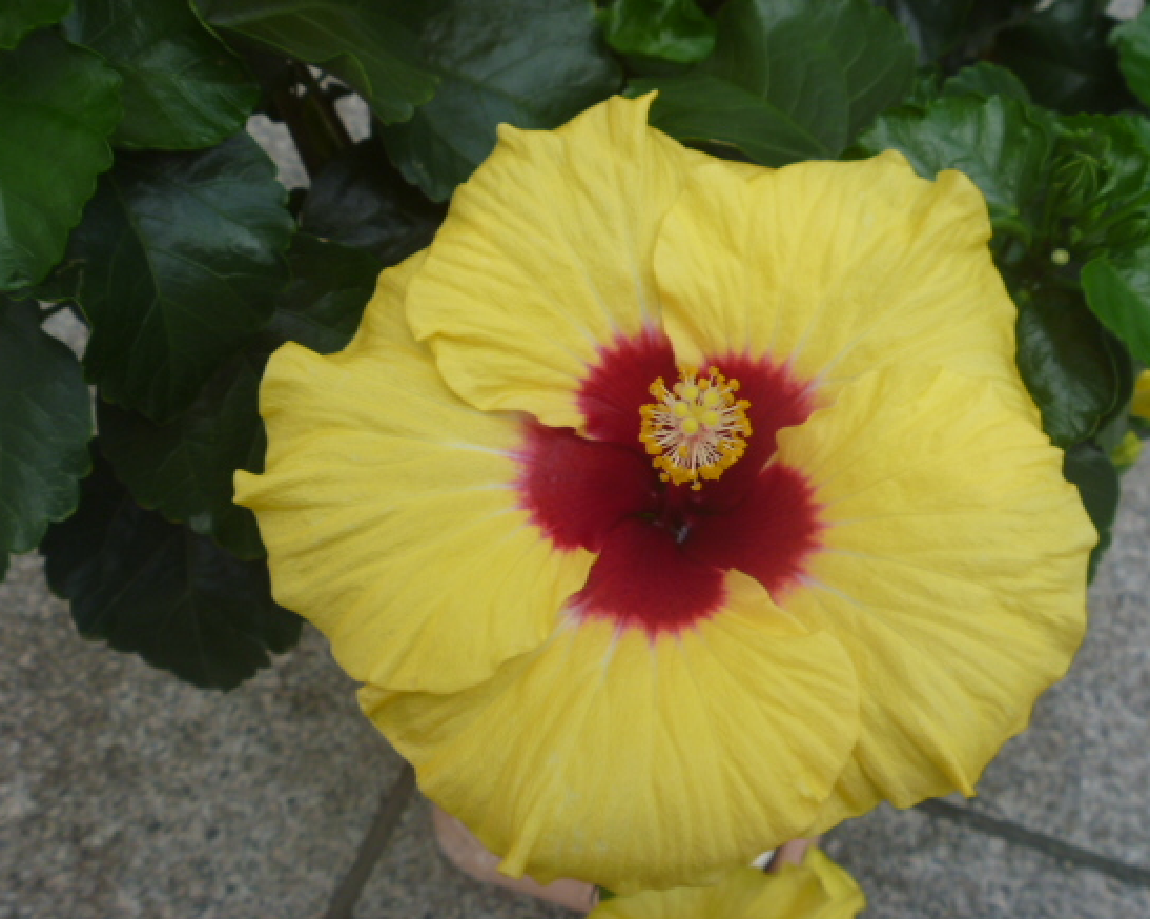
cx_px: 608
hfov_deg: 45.8
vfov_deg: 37.3
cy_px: 427
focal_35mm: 40
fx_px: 1361
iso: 80
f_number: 3.5
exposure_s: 1/250
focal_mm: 6.3
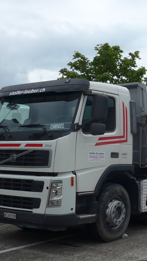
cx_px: 165
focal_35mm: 54
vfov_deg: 38.5
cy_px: 124
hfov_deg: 21.0
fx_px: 374
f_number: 2.8
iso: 80
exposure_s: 1/1000
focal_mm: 6.5
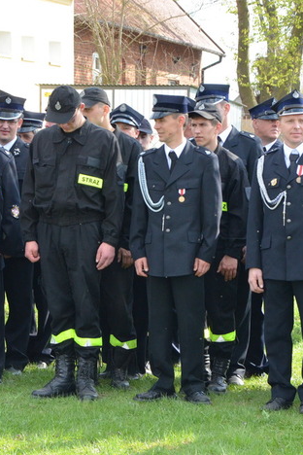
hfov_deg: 8.6
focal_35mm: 159
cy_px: 228
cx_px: 179
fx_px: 2007
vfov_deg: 12.9
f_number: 7.1
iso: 1600
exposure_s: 1/800
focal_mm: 70
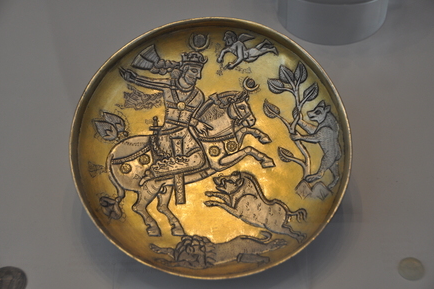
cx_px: 219
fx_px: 916
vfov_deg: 17.9
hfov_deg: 26.7
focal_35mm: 76
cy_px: 144
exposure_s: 1/100
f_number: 5
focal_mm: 50
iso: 500
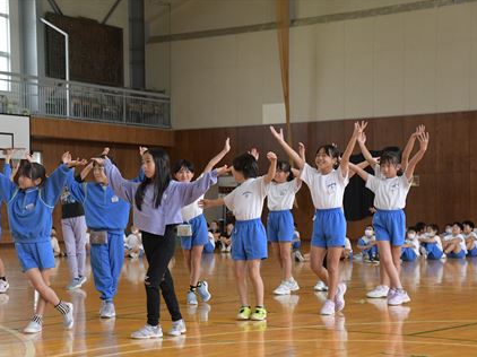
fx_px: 1129
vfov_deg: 18.0
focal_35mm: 82
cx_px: 210
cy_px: 185
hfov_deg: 23.8
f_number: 5.6
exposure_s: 1/1000
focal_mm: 48
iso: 5000
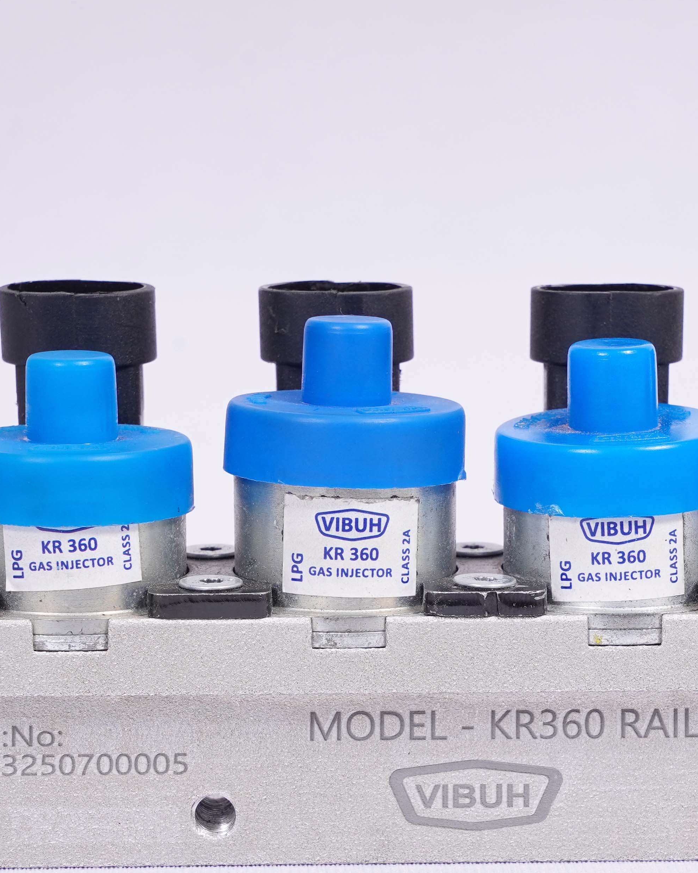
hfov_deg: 9.9
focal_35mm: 156
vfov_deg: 12.3
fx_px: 4029
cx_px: 432
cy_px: 593
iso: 320
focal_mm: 70
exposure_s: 1/160
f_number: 13
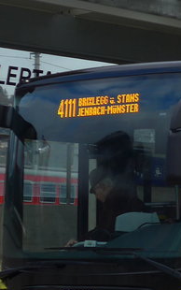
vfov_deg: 10.4
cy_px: 129
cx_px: 365
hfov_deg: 6.3
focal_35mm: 201
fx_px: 1585
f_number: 3.2
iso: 80
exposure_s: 1/400
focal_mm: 10.1
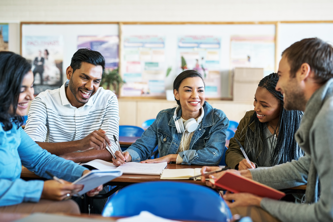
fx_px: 463
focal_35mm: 50
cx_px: 166
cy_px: 111
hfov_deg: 39.6
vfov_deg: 27.0
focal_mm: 50
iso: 400
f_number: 2
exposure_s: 1/250
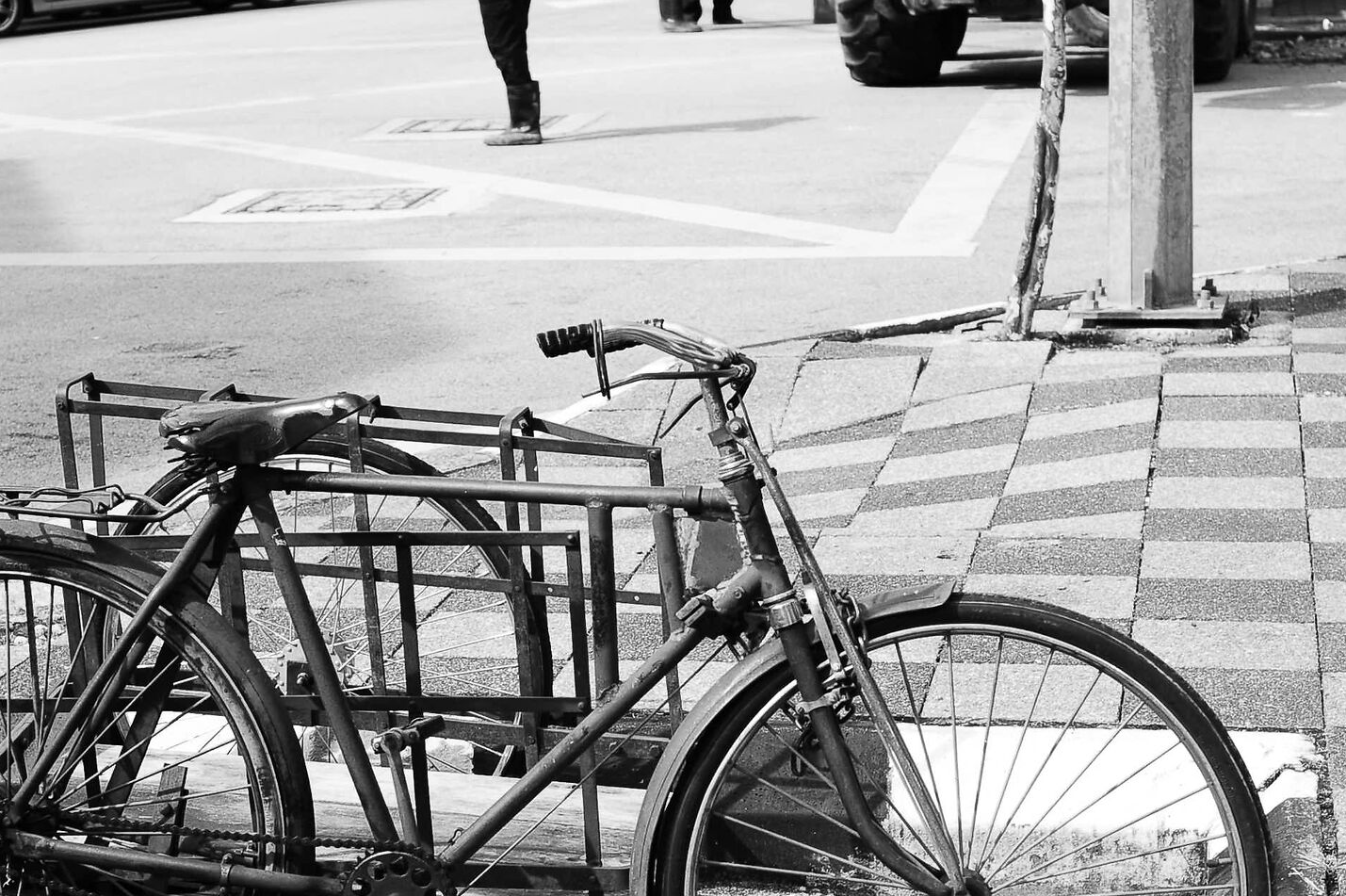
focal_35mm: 84
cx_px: 589
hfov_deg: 24.2
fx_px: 3139
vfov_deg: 16.2
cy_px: 661
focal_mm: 50
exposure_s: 1/250
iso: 200
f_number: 8
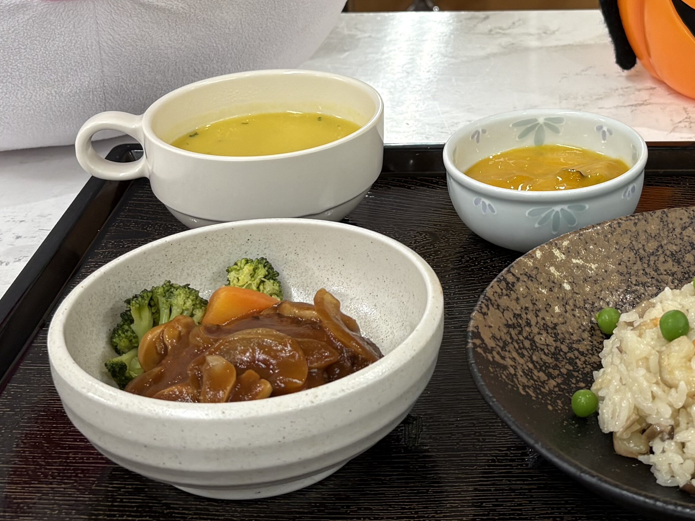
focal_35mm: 68
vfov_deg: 20.9
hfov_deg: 28.1
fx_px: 1365
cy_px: -6
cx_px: 535
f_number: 1.6
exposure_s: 1/120
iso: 100
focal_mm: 5.96
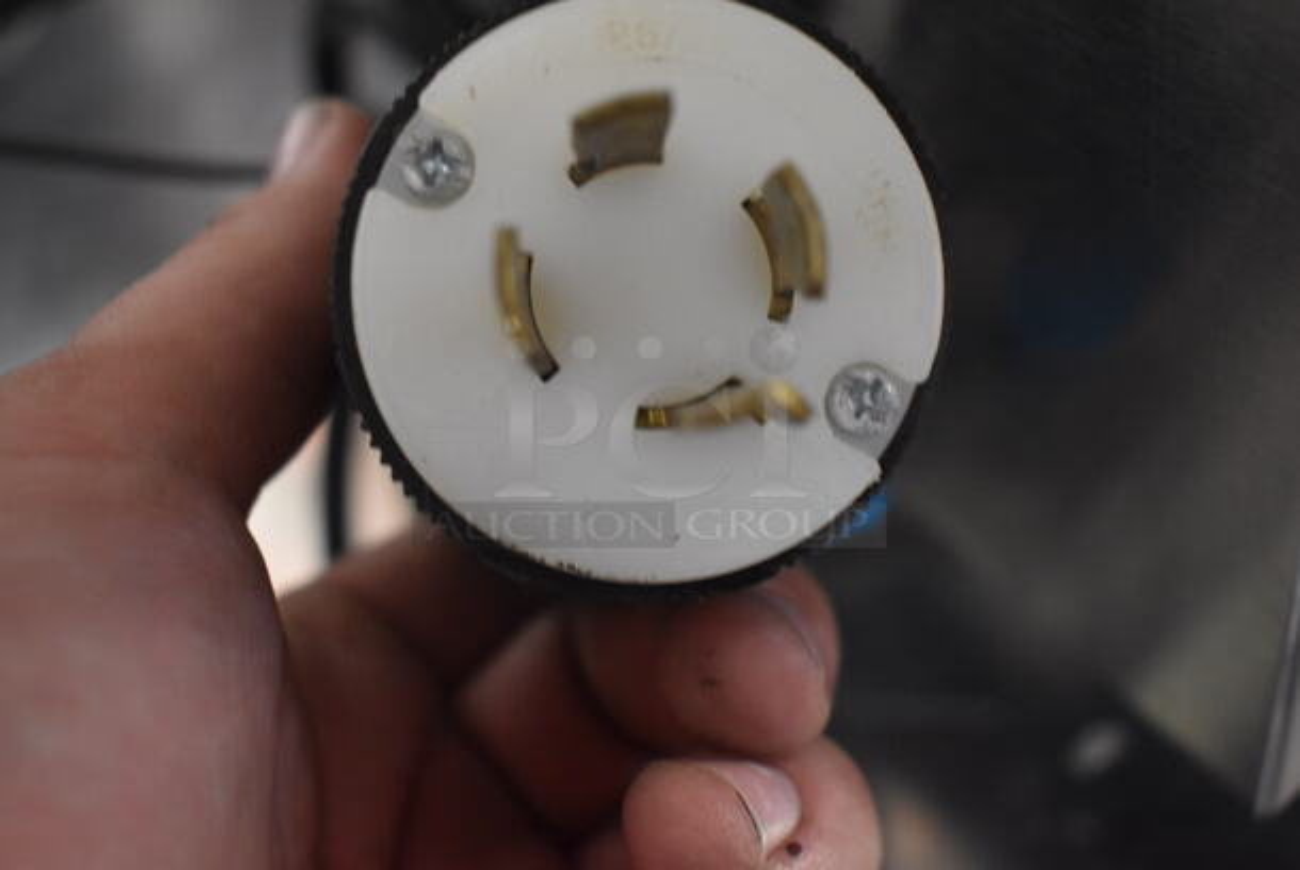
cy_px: 435
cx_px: 650
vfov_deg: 34.3
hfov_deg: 49.5
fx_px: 1410
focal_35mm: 39
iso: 3200
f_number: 4
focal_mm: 26
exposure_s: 1/50
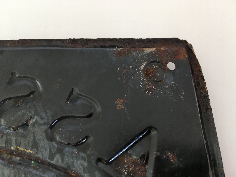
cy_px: 88
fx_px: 198
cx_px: 118
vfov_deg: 48.2
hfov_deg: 61.7
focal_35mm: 29
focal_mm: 4.15
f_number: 2.2
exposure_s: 1/33
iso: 64
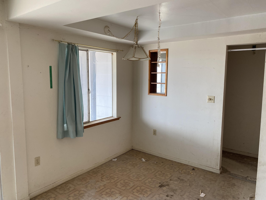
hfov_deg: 67.3
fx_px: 200
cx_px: 133
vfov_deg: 53.1
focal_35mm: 26
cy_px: 100
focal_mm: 4.25
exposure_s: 1/121
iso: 100
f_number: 1.8
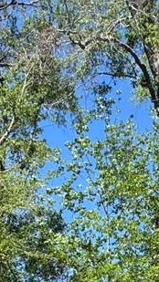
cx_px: 91
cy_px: 367
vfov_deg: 23.7
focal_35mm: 79
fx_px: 592
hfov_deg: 15.3
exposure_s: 1/749
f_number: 2.2
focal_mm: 2.22
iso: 40
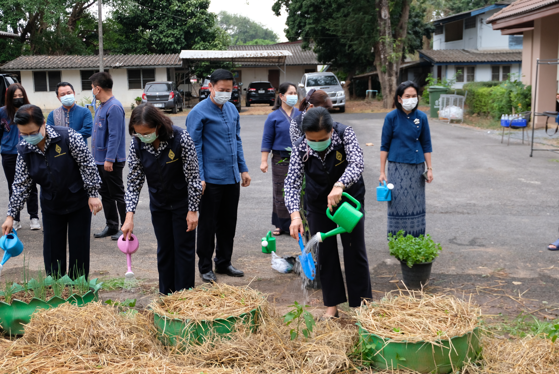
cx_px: 280
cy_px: 187
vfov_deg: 28.7
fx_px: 730
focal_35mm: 47
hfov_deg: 41.9
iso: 640
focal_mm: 31
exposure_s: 1/60
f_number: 4.7
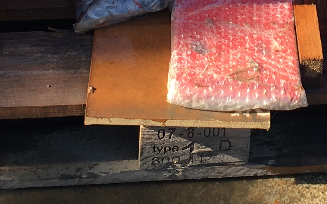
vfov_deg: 8.6
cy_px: -224
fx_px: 1274
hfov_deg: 14.5
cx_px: 261
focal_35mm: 143
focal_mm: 4.15
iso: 25
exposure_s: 1/242
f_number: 2.2
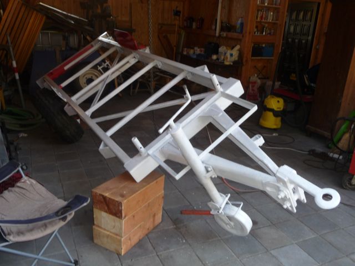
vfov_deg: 44.2
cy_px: 133
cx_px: 178
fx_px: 328
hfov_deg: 56.8
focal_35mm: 32
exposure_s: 1/30
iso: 100
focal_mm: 5.3
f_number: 3.5
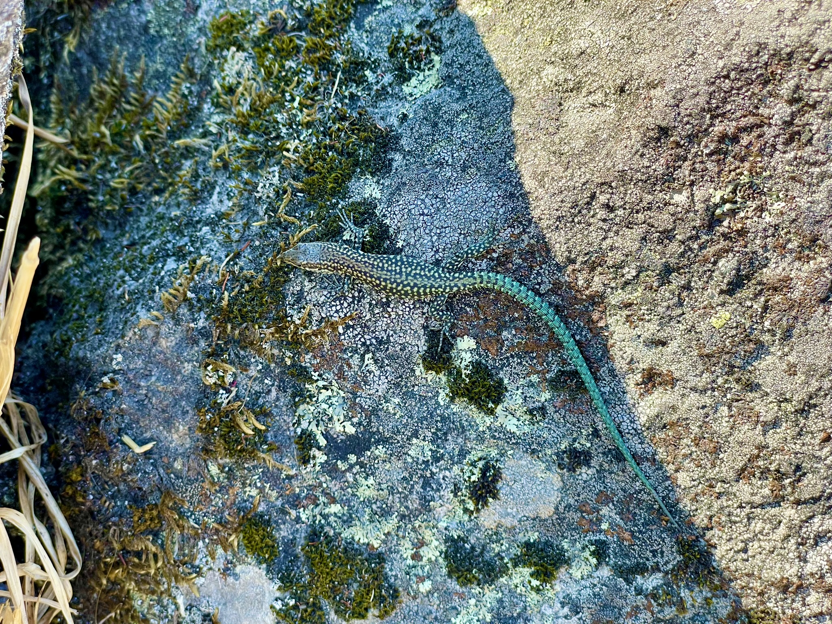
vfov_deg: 28.0
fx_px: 1250
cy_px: 312
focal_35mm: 52
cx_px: 416
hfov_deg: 36.8
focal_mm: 6
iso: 25
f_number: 2
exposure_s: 1/161
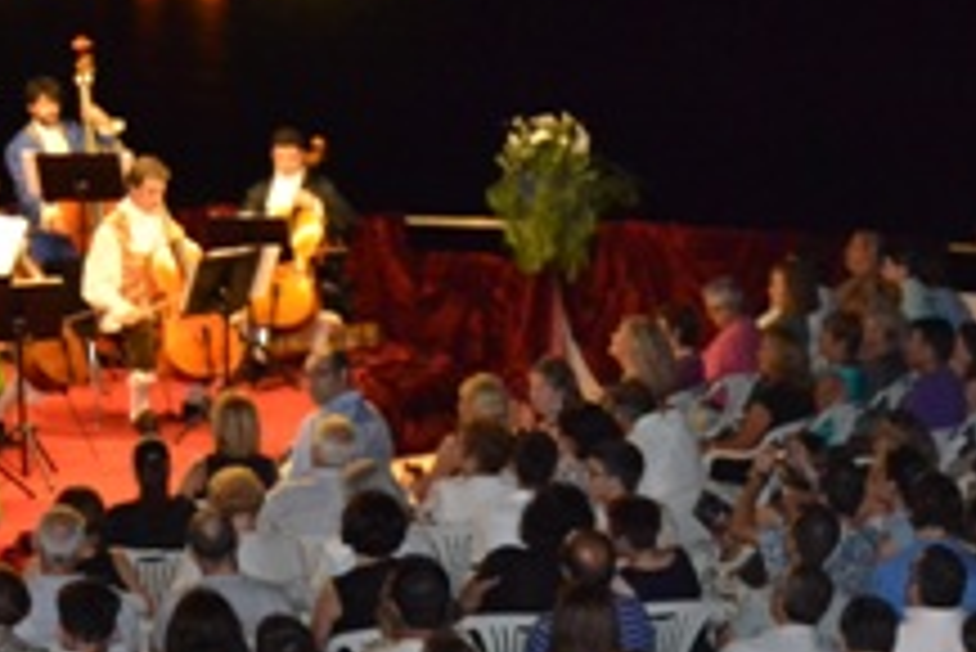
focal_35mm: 124
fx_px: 3364
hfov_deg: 16.4
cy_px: 672
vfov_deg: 11.0
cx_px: 805
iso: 3200
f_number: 4
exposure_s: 1/60
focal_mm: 28
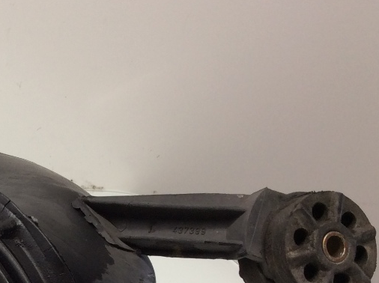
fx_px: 886
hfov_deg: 22.5
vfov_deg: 17.3
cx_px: -63
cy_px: 349
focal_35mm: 81
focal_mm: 3.3
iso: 32
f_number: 2.4
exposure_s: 1/30
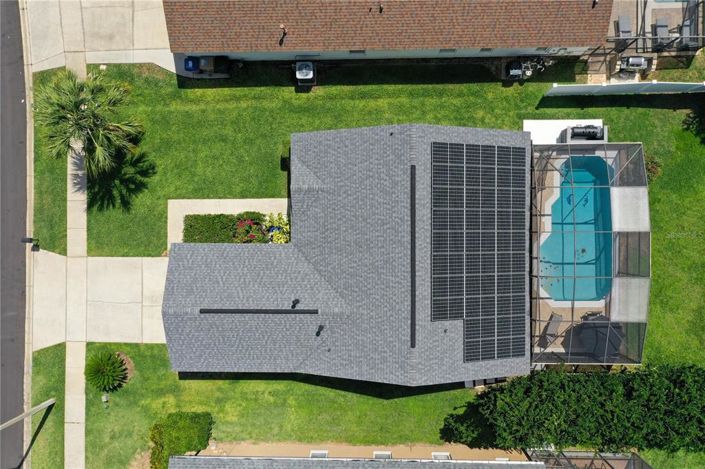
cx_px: 352
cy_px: 234
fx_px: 548
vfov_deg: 46.3
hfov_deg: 65.5
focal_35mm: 28
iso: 100
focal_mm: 10.26
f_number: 6.3
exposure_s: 1/800
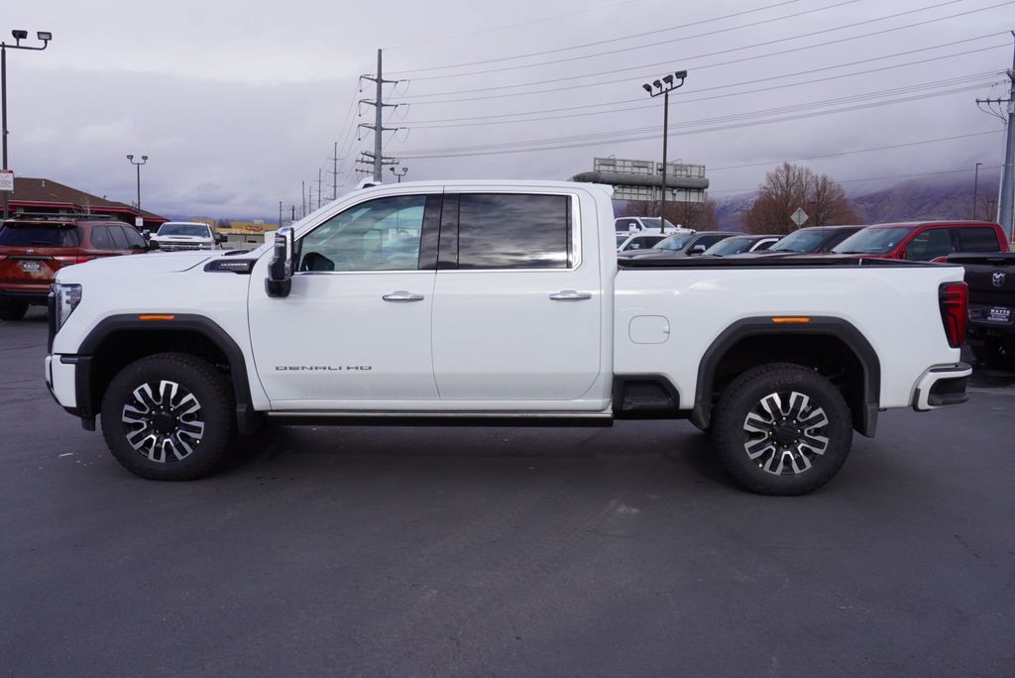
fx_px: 889
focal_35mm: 32
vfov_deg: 41.8
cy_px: 339
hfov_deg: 59.5
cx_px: 508
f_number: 10
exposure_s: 1/160
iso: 100
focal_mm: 21
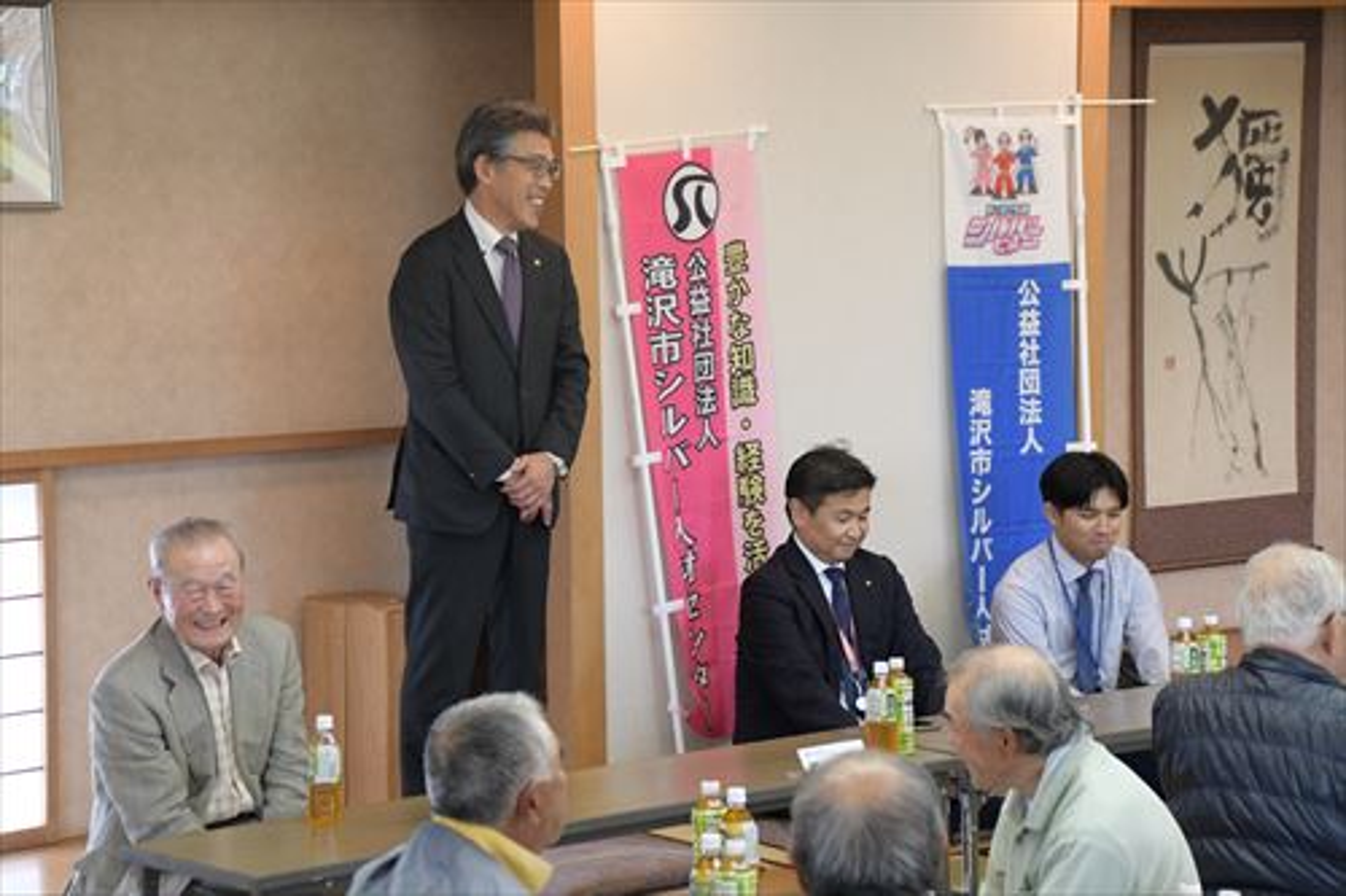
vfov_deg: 14.7
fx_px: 3476
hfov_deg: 21.9
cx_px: 673
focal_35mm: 93
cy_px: 448
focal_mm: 62
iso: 3200
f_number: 5.6
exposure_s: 1/125
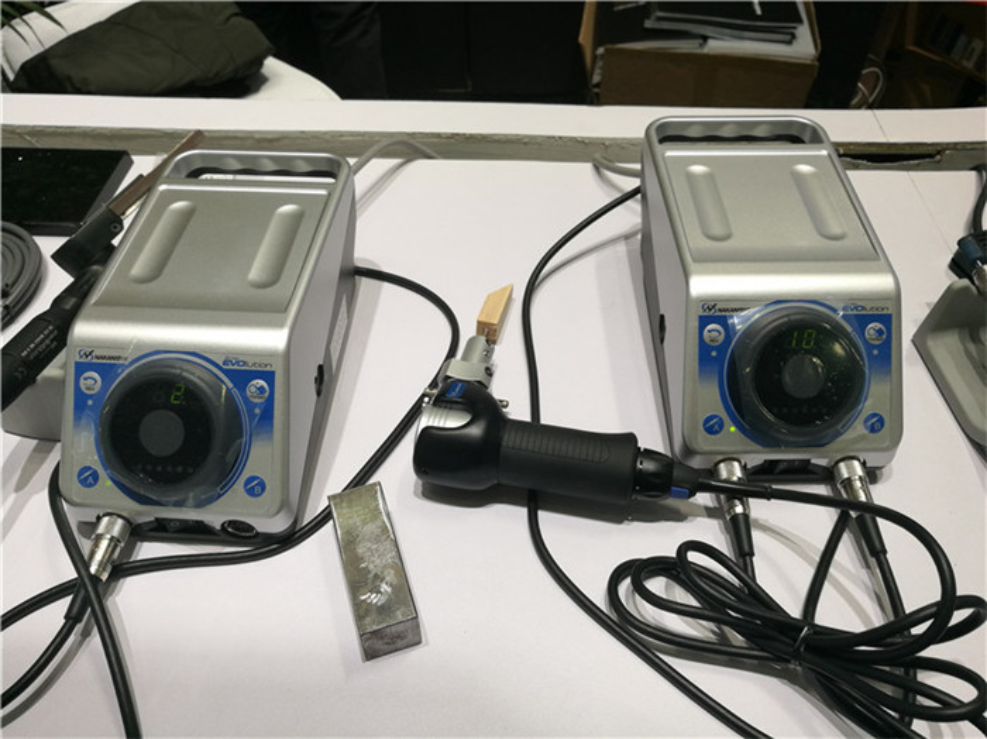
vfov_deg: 51.3
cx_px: 494
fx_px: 769
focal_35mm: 27
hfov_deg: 65.4
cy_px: 370
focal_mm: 4.5
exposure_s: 1/120
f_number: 2.2
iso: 100
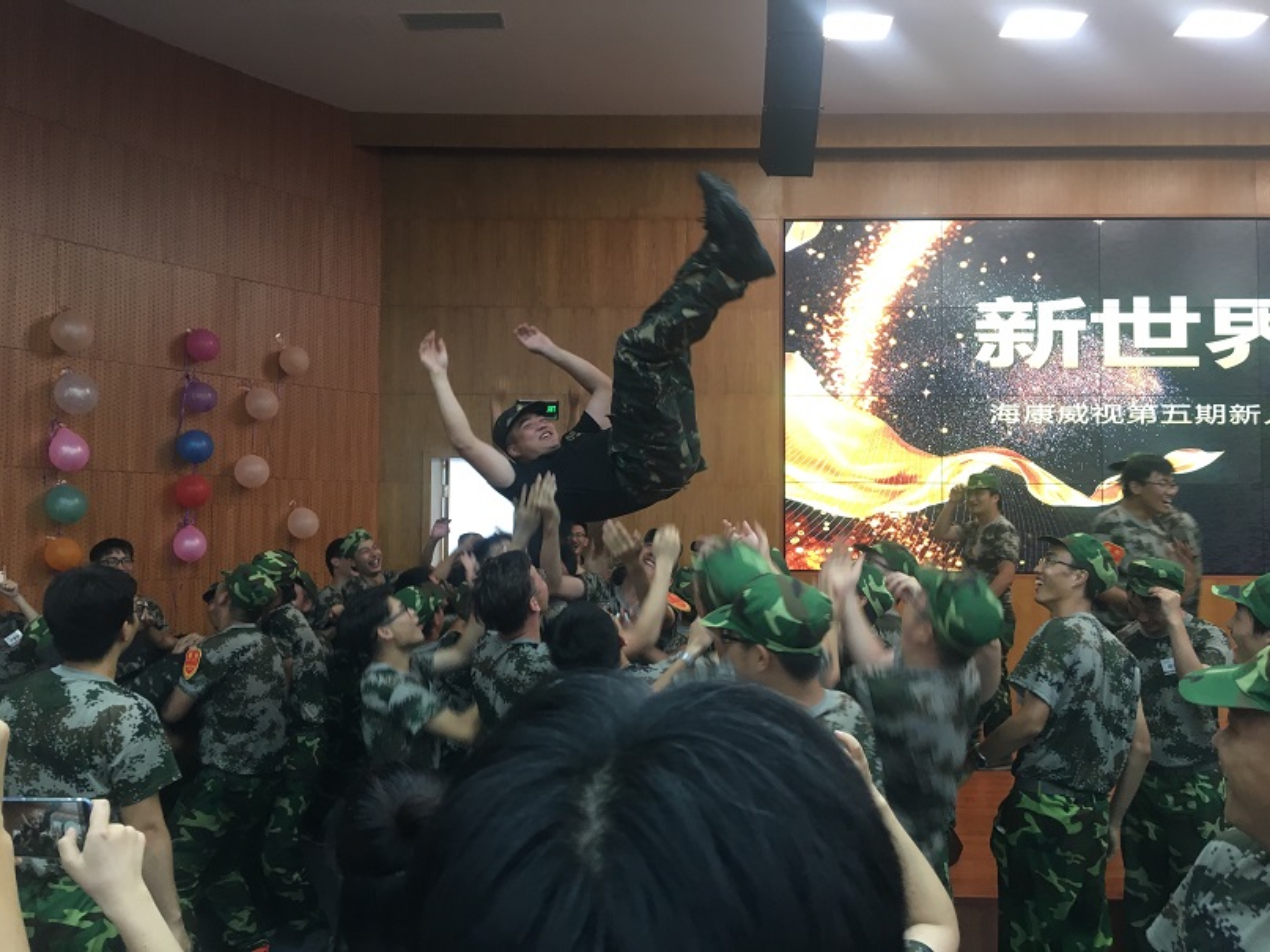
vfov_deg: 48.2
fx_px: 1064
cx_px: 635
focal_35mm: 29
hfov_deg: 61.7
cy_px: 476
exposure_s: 1/33
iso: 100
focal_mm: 4.15
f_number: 2.2
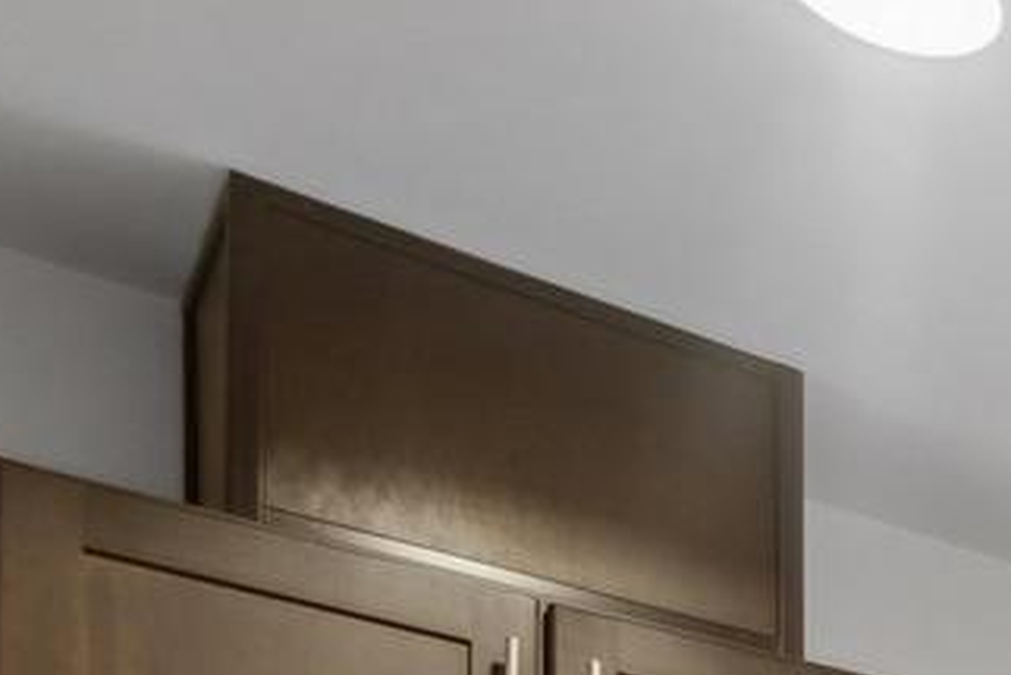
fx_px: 1882
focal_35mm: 67
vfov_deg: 15.0
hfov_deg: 19.4
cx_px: 1962
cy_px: 1479
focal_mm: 10
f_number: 7.1
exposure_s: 1/6
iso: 200
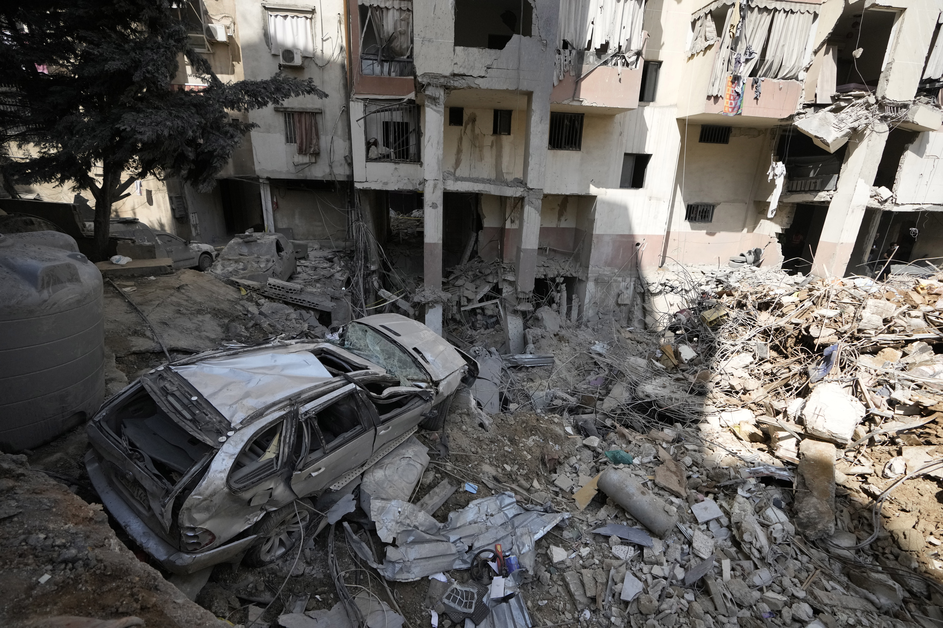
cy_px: 314
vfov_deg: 73.7
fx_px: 419
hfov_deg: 96.7
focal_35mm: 16
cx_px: 472
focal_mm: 16
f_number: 4
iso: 2500
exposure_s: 1/10000
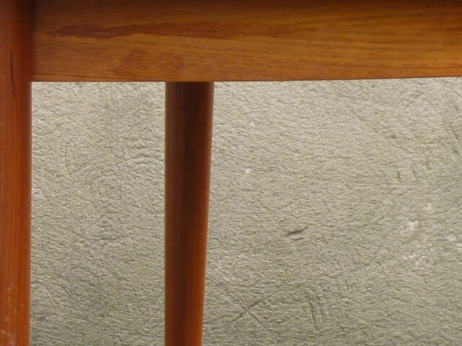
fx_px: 2296
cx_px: 12
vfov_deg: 8.6
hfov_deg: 11.4
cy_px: 358
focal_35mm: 172
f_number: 4
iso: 80
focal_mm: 7.6
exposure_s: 1/125
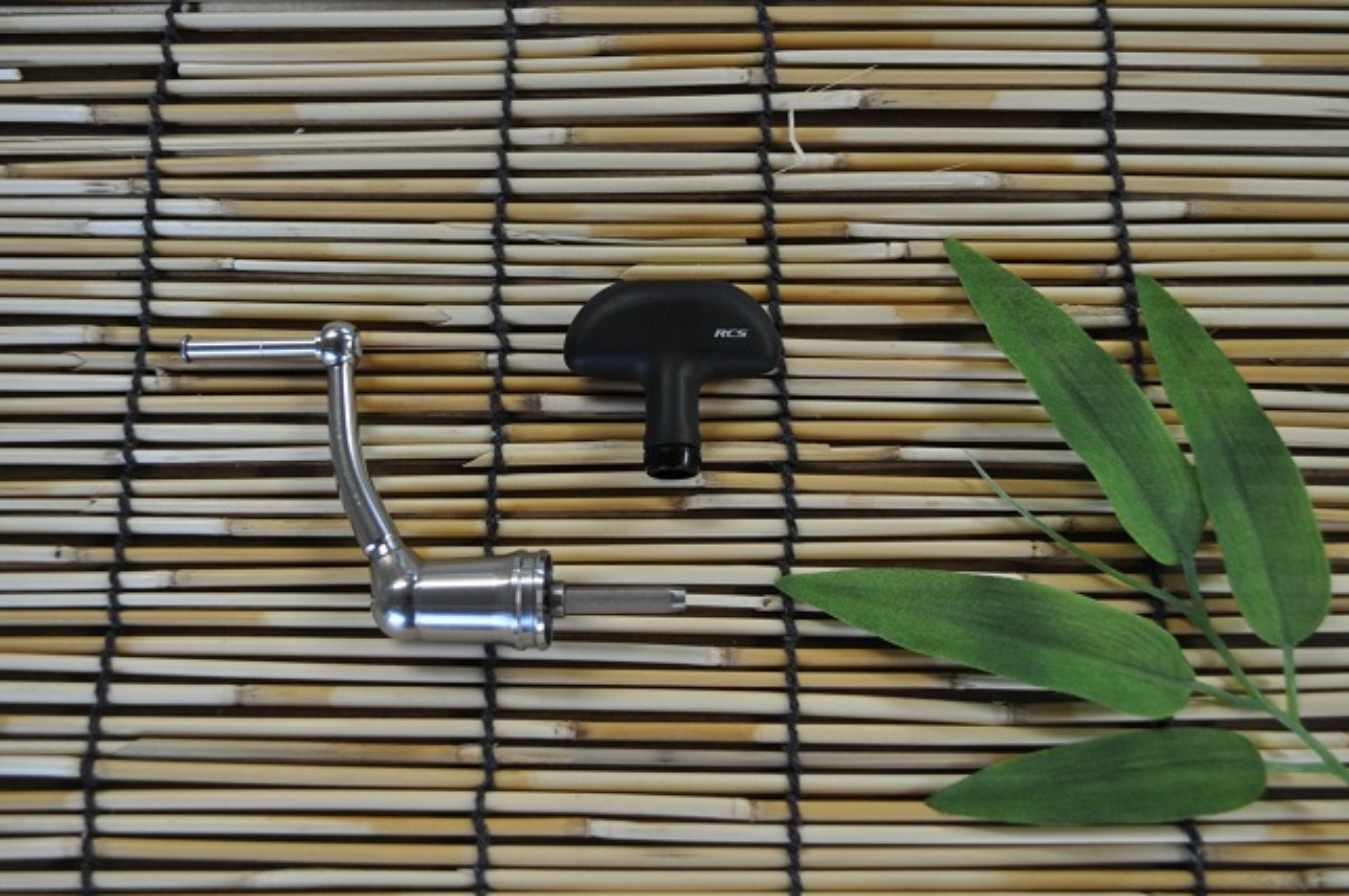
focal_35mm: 39
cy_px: 448
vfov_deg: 34.1
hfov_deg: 49.6
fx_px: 1460
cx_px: 674
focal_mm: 26
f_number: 5
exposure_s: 1/60
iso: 800
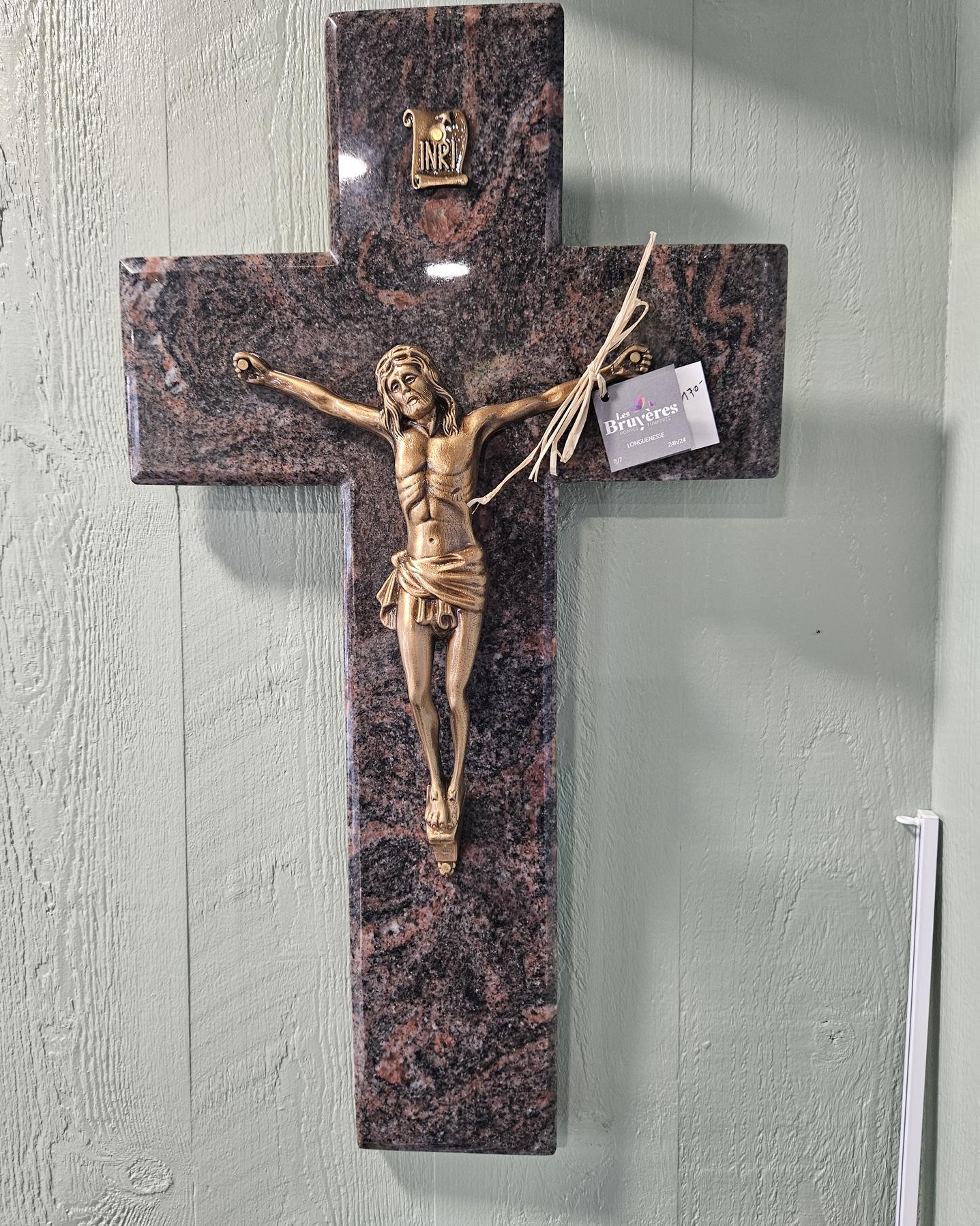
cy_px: 599
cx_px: 490
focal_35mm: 24
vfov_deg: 70.3
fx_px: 870
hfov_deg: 58.8
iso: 320
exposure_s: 1/100
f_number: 1.8
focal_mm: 5.4
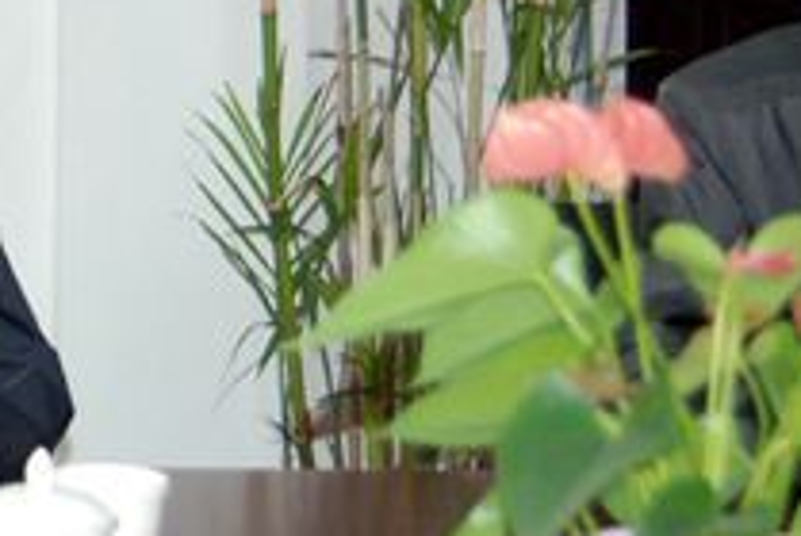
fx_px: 3964
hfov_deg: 11.1
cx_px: -433
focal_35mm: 178
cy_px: -61
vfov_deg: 7.7
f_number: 2.8
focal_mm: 31
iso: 800
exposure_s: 1/60
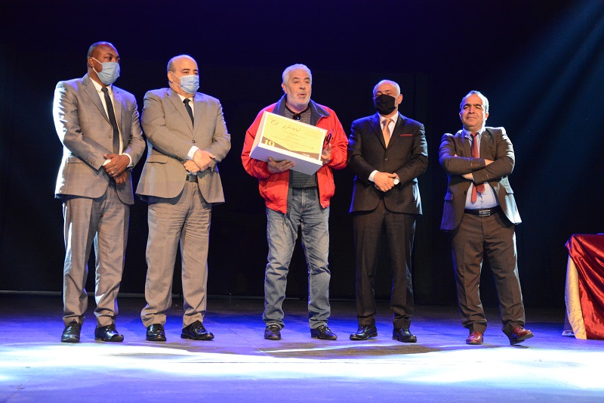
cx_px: 302
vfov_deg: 23.8
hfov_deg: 35.1
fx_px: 956
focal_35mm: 57
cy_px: 202
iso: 5000
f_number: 4.5
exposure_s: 1/160
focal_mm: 38
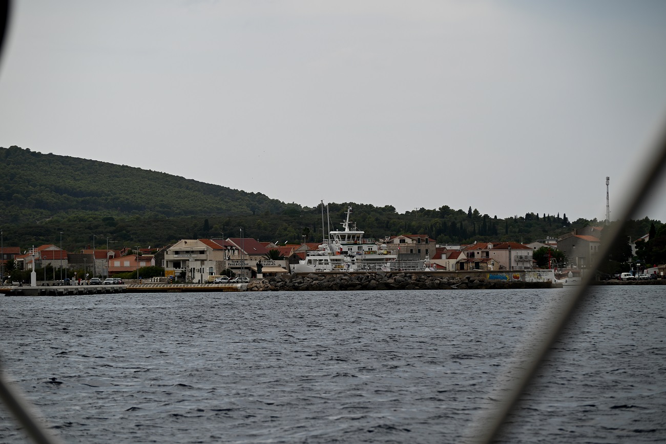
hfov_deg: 15.2
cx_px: 333
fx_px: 2498
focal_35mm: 135
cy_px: 222
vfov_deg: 10.2
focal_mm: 135
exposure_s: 1/640
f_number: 6.3
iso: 100
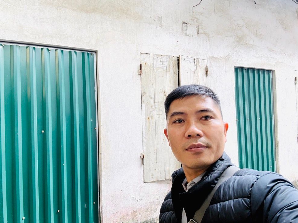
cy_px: 112
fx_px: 207
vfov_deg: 56.8
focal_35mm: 24
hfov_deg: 71.6
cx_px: 145
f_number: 1.9
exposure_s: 1/71
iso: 80
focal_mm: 2.69
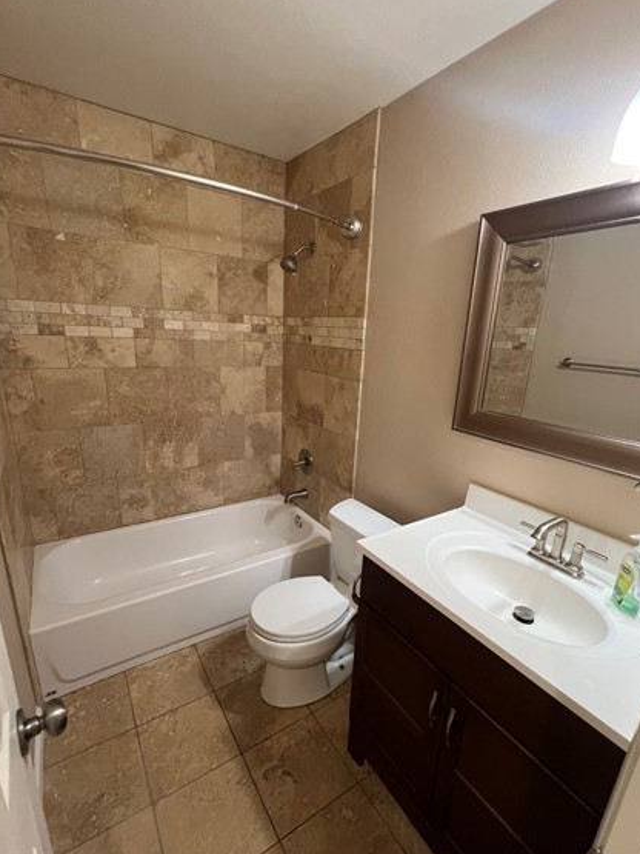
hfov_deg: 81.7
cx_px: 329
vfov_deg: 98.1
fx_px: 370
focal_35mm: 15
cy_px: 449
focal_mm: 1.57
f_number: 1.8
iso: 400
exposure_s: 1/60
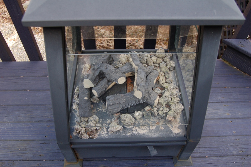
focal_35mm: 33
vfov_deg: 39.9
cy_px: 84
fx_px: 230
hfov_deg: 57.3
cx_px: 126
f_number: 5
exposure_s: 1/100
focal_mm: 22
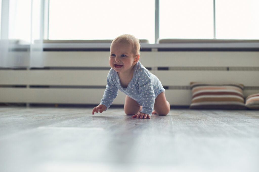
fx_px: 359
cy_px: 86
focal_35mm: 50
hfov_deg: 39.6
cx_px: 130
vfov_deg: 26.9
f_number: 2.8
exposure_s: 1/320
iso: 500
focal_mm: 50
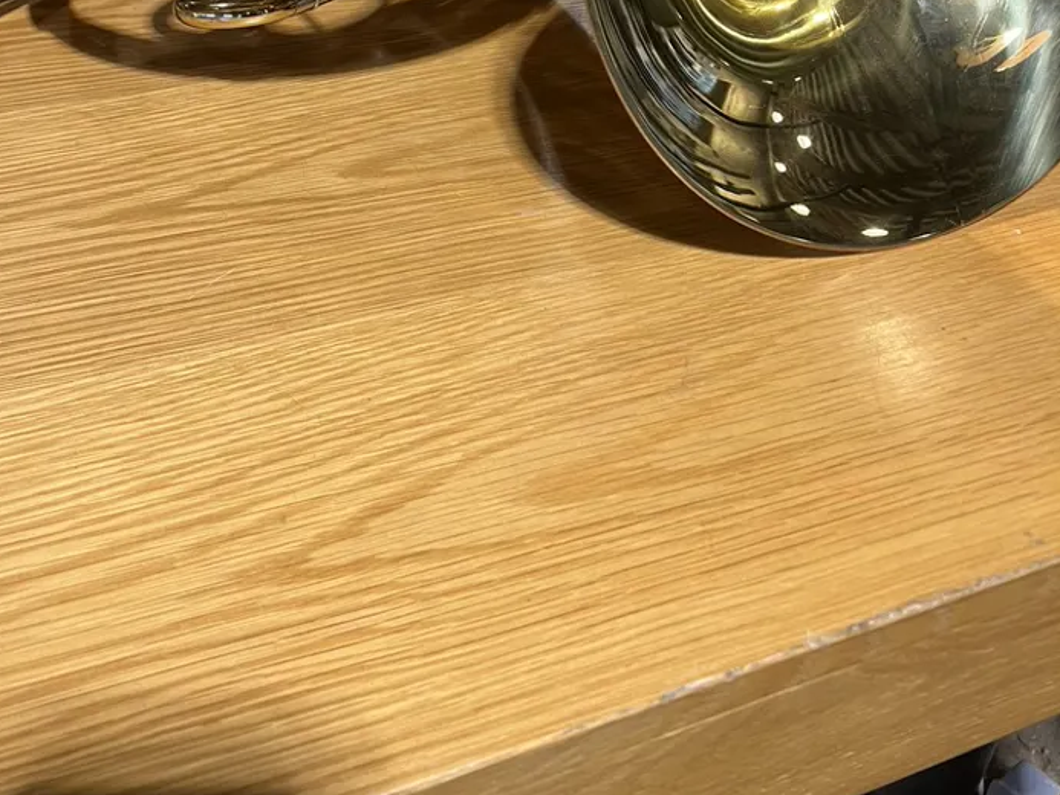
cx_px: 454
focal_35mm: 40
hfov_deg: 46.7
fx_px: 1225
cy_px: 75
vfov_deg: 34.0
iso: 80
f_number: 1.5
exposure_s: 1/50
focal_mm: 5.7
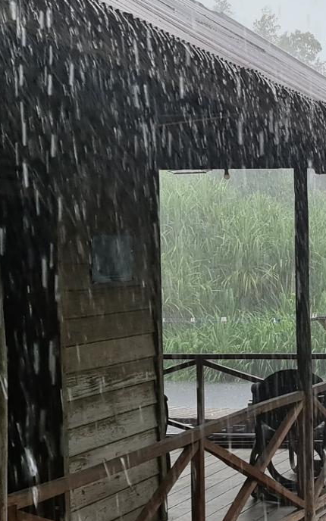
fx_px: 1052
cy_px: 275
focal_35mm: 74
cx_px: 566
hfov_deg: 15.4
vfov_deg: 27.8
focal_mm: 7
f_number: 1.8
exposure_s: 1/100
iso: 50
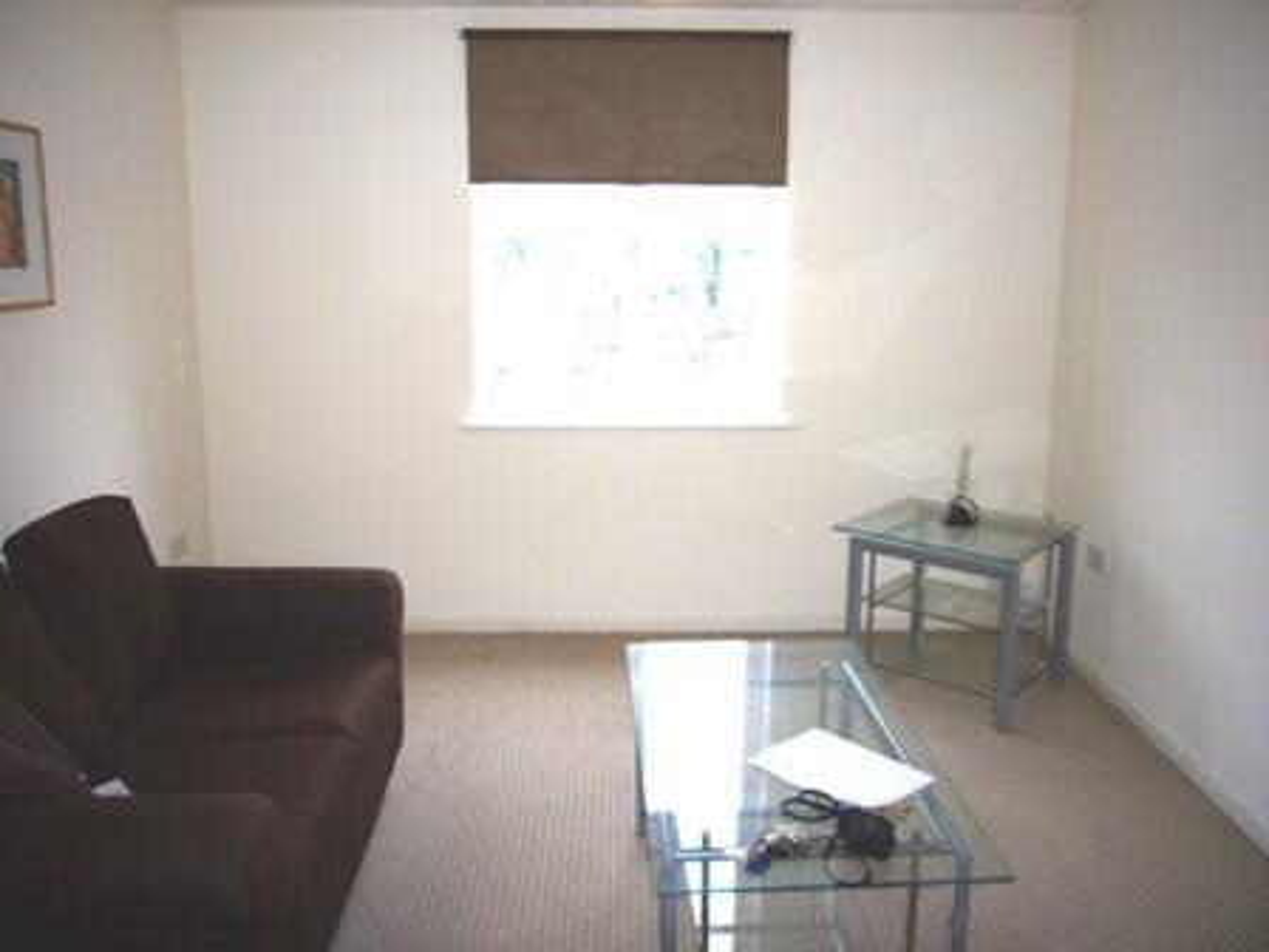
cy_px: 476
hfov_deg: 61.7
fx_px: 1063
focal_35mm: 29
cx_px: 634
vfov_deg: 48.2
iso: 160
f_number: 2.8
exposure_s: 1/30
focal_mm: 4.7
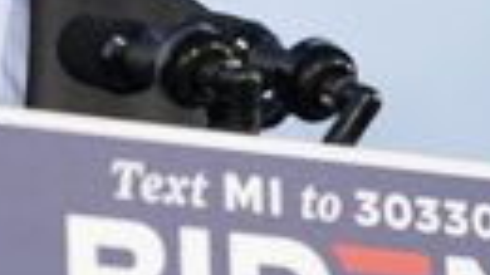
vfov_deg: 1.7
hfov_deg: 2.9
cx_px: 121
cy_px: -6
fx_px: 9520
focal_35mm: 733
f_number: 2.8
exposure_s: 1/1000
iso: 800
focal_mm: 178
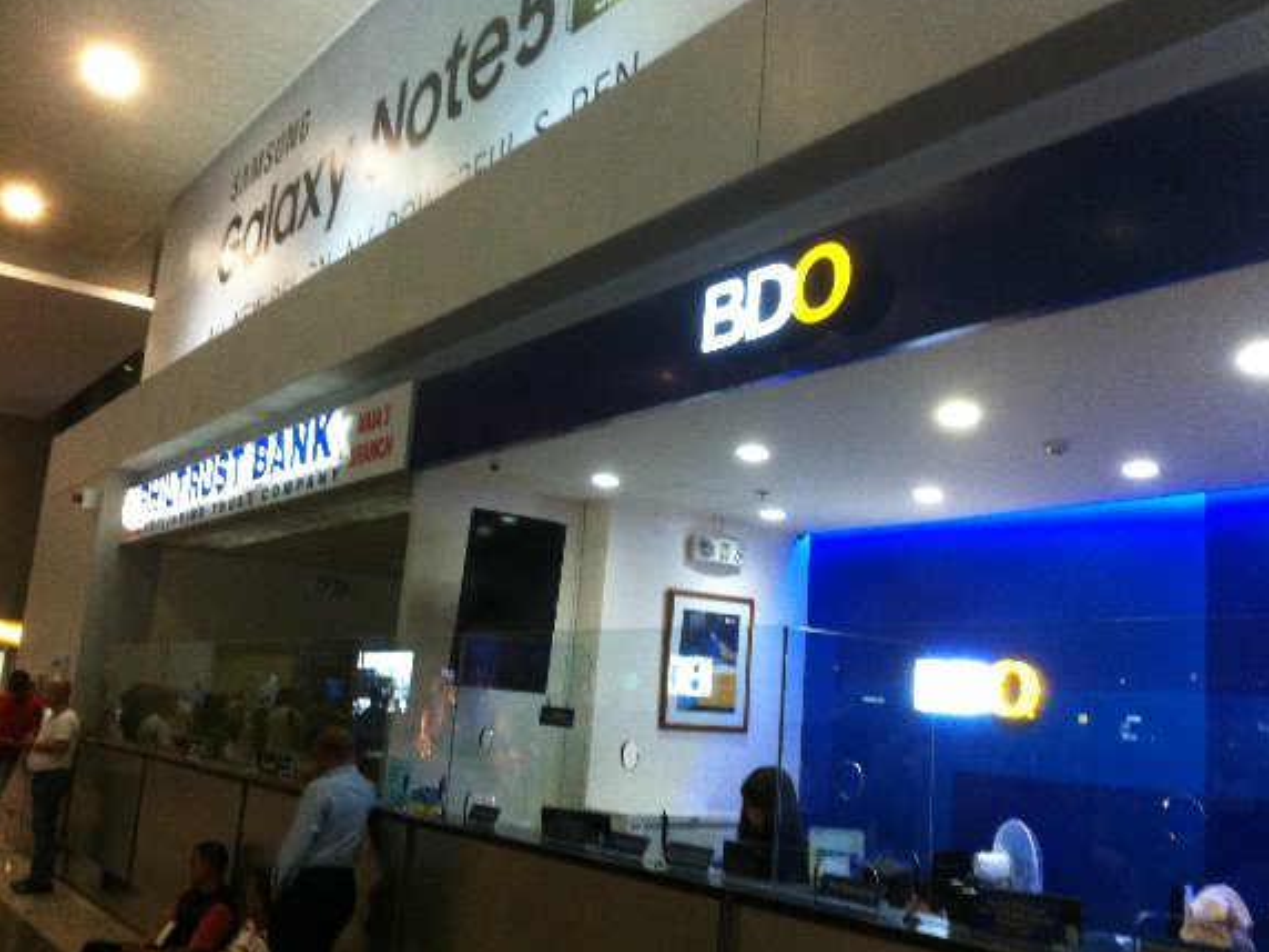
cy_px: 468
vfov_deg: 39.7
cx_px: 651
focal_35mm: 36
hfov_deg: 51.3
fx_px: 1320
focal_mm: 3.85
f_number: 2.8
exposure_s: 1/15
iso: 200
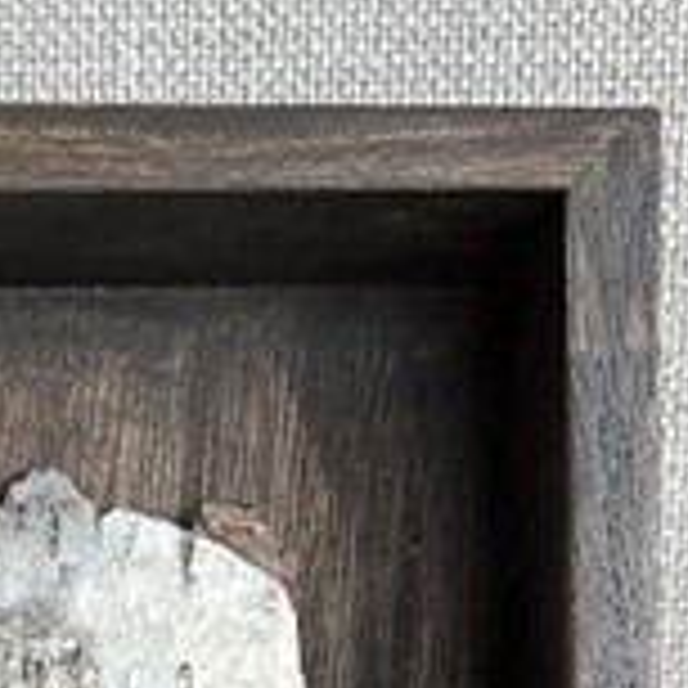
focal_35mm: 72
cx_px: 121
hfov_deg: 23.6
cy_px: 926
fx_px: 1619
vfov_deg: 21.4
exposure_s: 1/124
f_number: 1.5
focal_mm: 5.7
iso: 32
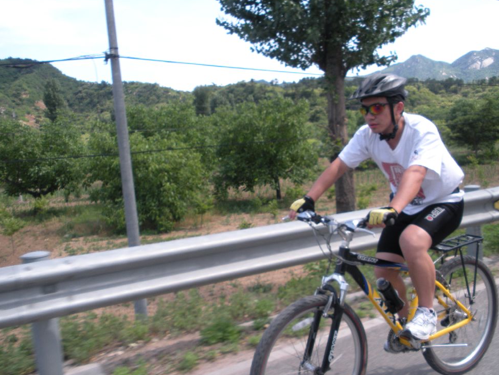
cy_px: 191
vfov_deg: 37.7
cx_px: 262
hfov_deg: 48.9
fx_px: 548
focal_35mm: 38
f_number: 3.5
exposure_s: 1/218
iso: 64
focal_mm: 6.3
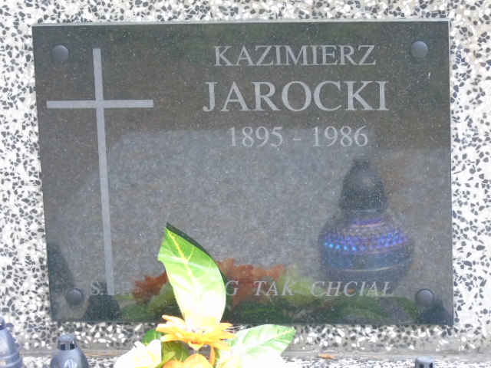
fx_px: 2014
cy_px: 184
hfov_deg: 13.9
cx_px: 246
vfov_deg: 10.4
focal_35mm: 142
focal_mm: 25
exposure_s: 1/40
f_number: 4.7
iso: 800
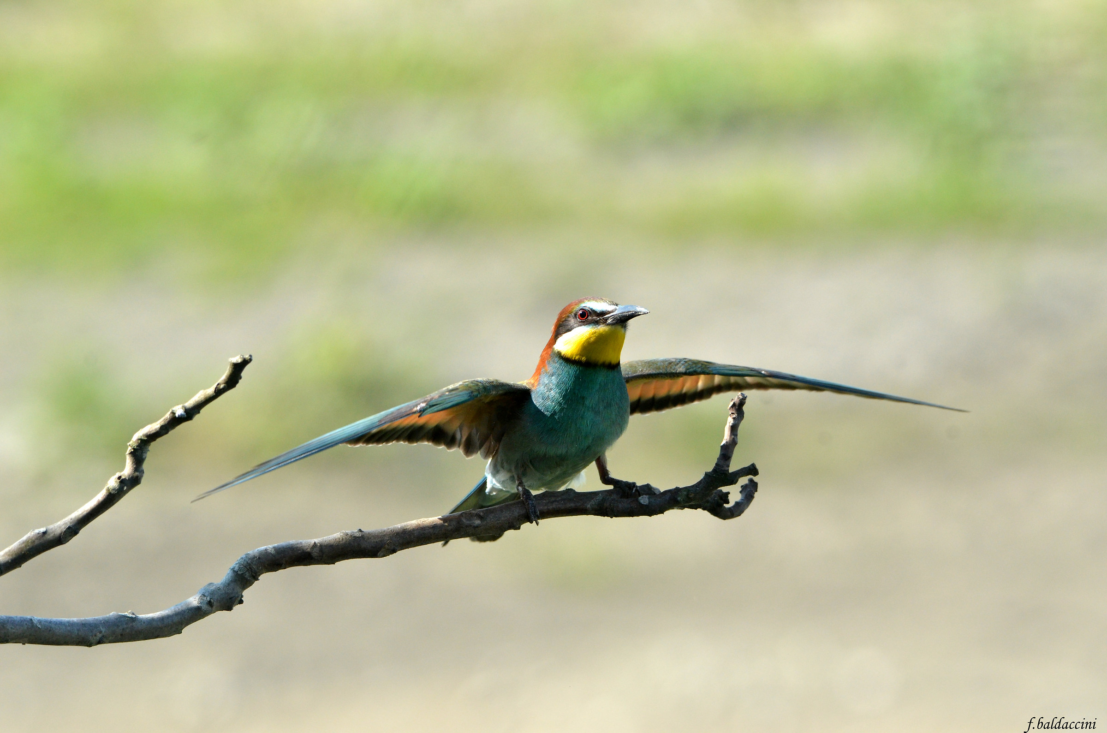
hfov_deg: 4.6
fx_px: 13807
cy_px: 366
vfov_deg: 3.0
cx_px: 554
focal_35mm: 450
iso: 720
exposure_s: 1/1000
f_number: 10
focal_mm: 300
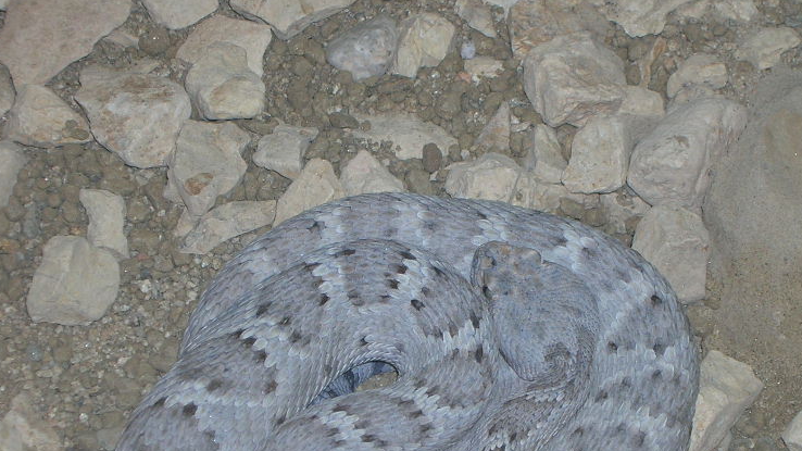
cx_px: 427
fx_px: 2637
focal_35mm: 124
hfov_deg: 17.3
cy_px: 378
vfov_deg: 9.7
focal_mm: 13.6
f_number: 4.3
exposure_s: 1/60.1
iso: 50
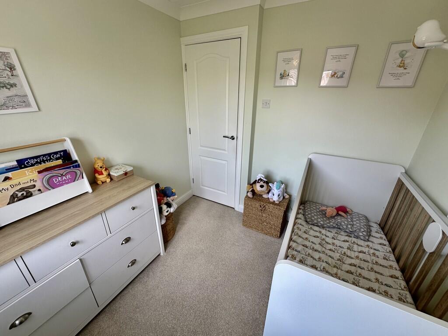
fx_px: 181
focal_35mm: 14
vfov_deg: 85.7
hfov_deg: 102.1
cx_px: 224
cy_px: 168
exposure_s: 1/99
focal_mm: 2.22
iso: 64
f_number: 2.2
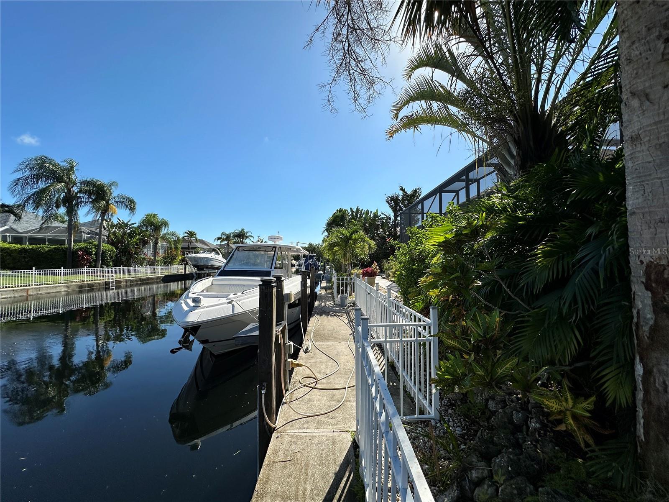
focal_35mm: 14
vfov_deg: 85.7
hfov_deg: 102.1
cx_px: 334
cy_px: 251
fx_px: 271
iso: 50
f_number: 2.2
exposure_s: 1/2506
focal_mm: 2.22
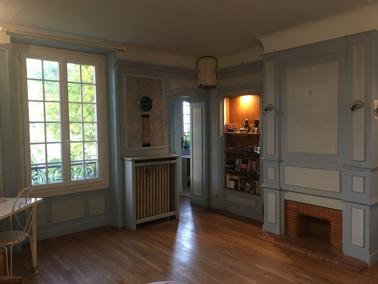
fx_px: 317
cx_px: 189
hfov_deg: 61.7
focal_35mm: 29
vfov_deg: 48.2
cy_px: 142
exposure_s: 1/33
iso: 160
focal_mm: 4.15
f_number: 2.2
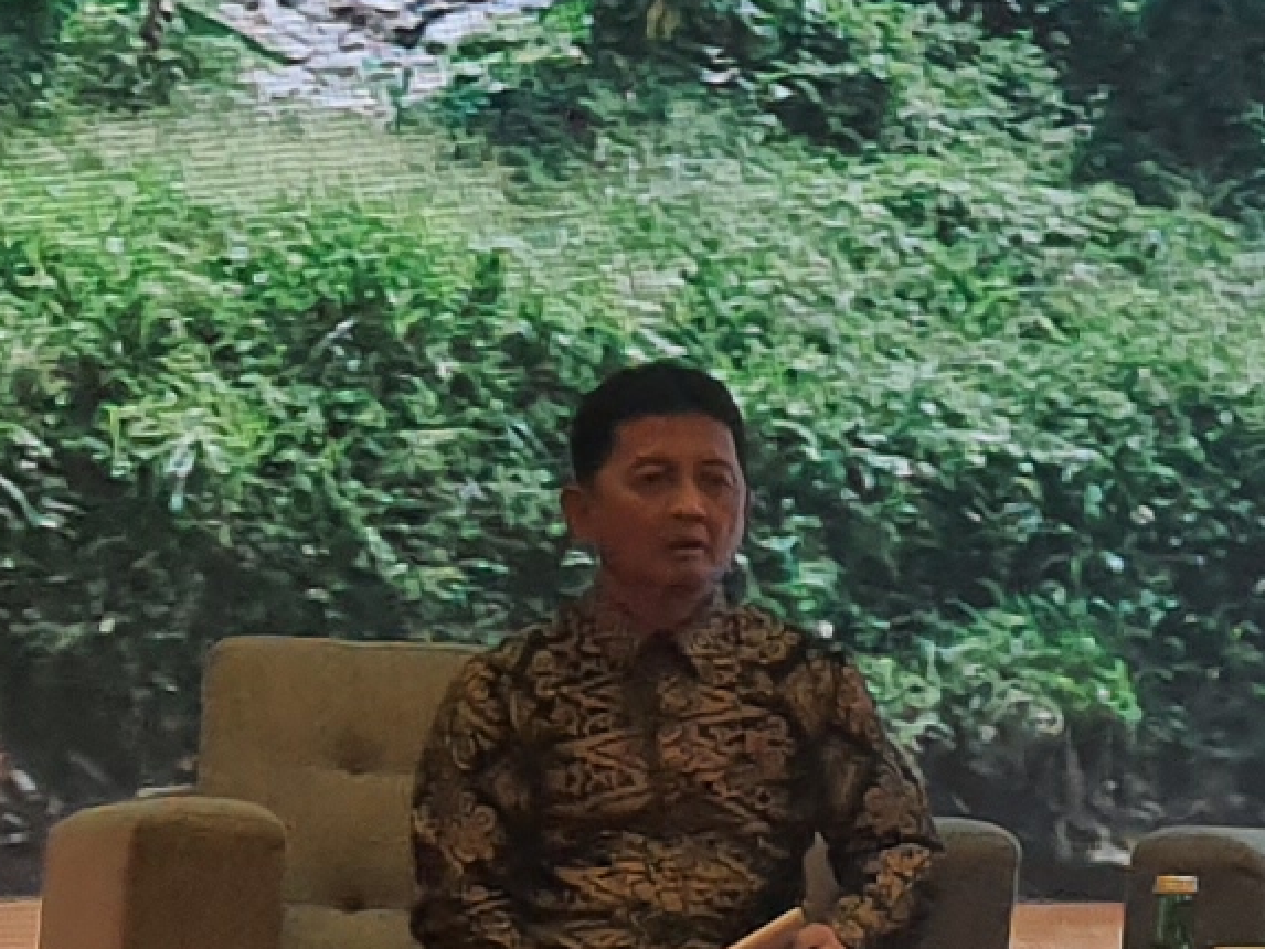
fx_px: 6689
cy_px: -104
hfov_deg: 9.7
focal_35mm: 183
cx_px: 2855
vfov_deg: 8.1
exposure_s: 1/100
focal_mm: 4.32
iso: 64
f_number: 1.7
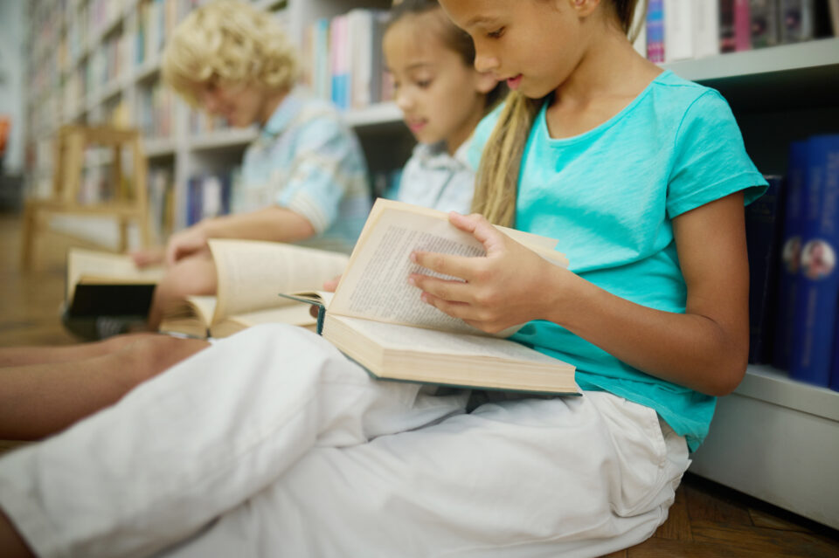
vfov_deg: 37.8
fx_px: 815
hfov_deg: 54.5
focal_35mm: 35
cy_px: 279
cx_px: 420
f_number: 1.6
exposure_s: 1/160
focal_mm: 35
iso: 640
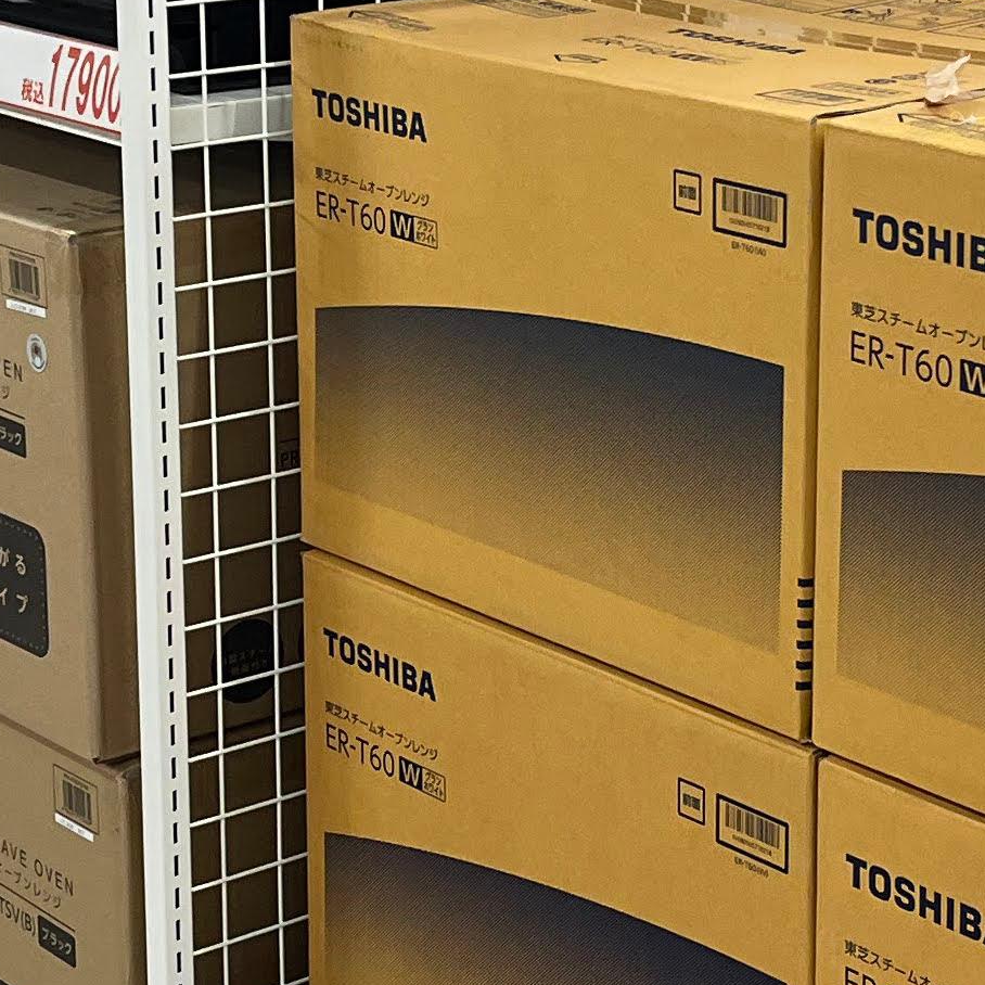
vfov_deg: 17.0
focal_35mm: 102
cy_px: 311
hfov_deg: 17.1
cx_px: 555
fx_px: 3284
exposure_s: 1/100
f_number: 1.6
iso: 100
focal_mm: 5.1
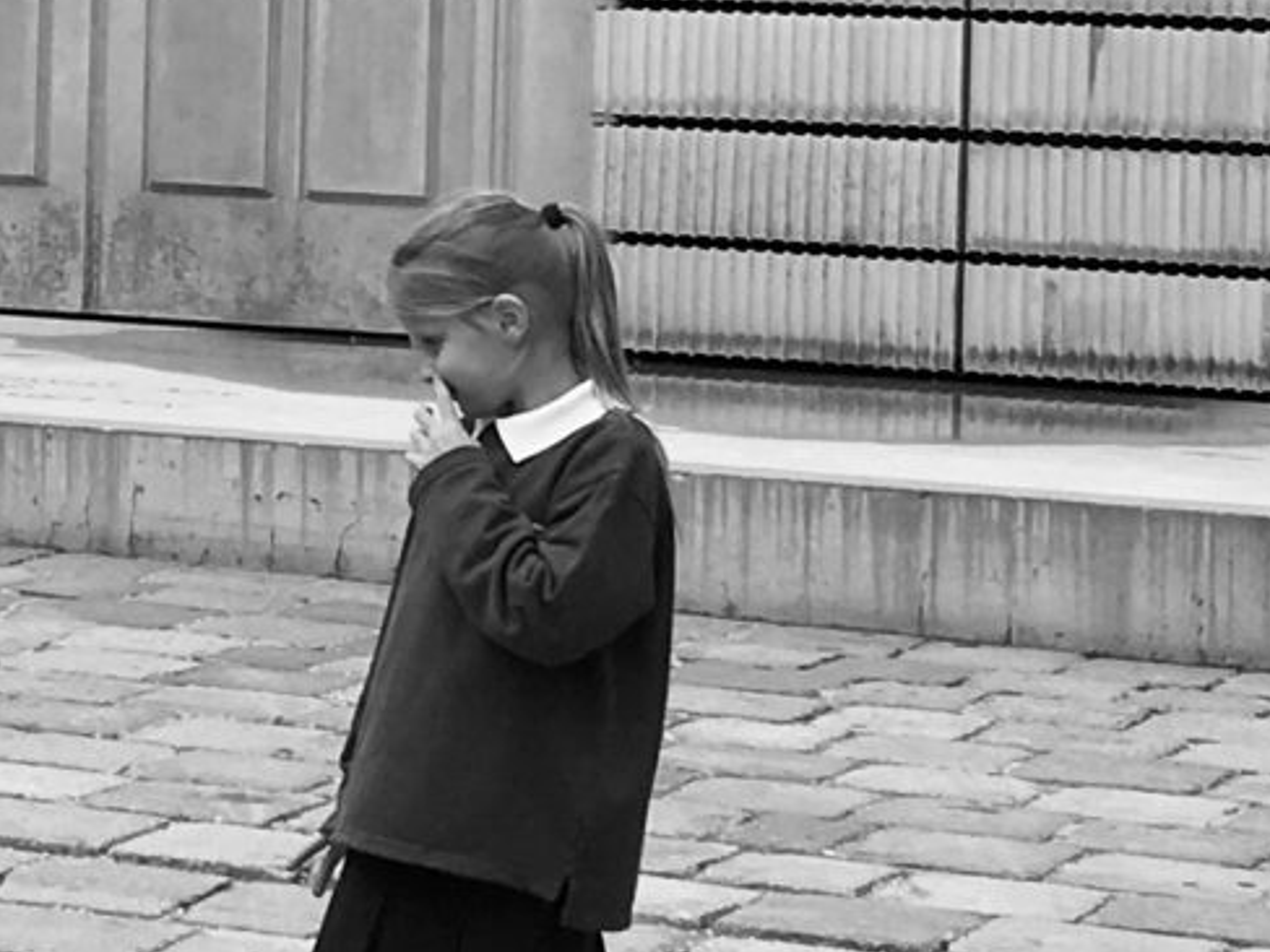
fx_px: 5577
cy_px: -18
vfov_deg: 9.7
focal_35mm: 152
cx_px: -154
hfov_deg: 12.7
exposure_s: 1/938
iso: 25
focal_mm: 4.15
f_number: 2.2
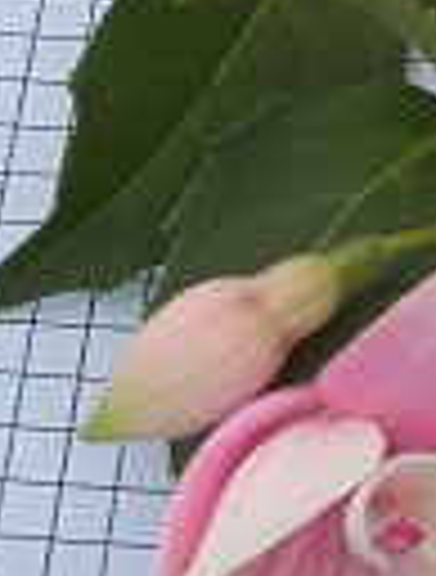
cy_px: 261
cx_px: 515
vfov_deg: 13.0
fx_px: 2519
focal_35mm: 151
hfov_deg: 9.8
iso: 100
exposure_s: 1/116
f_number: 3.2
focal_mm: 8
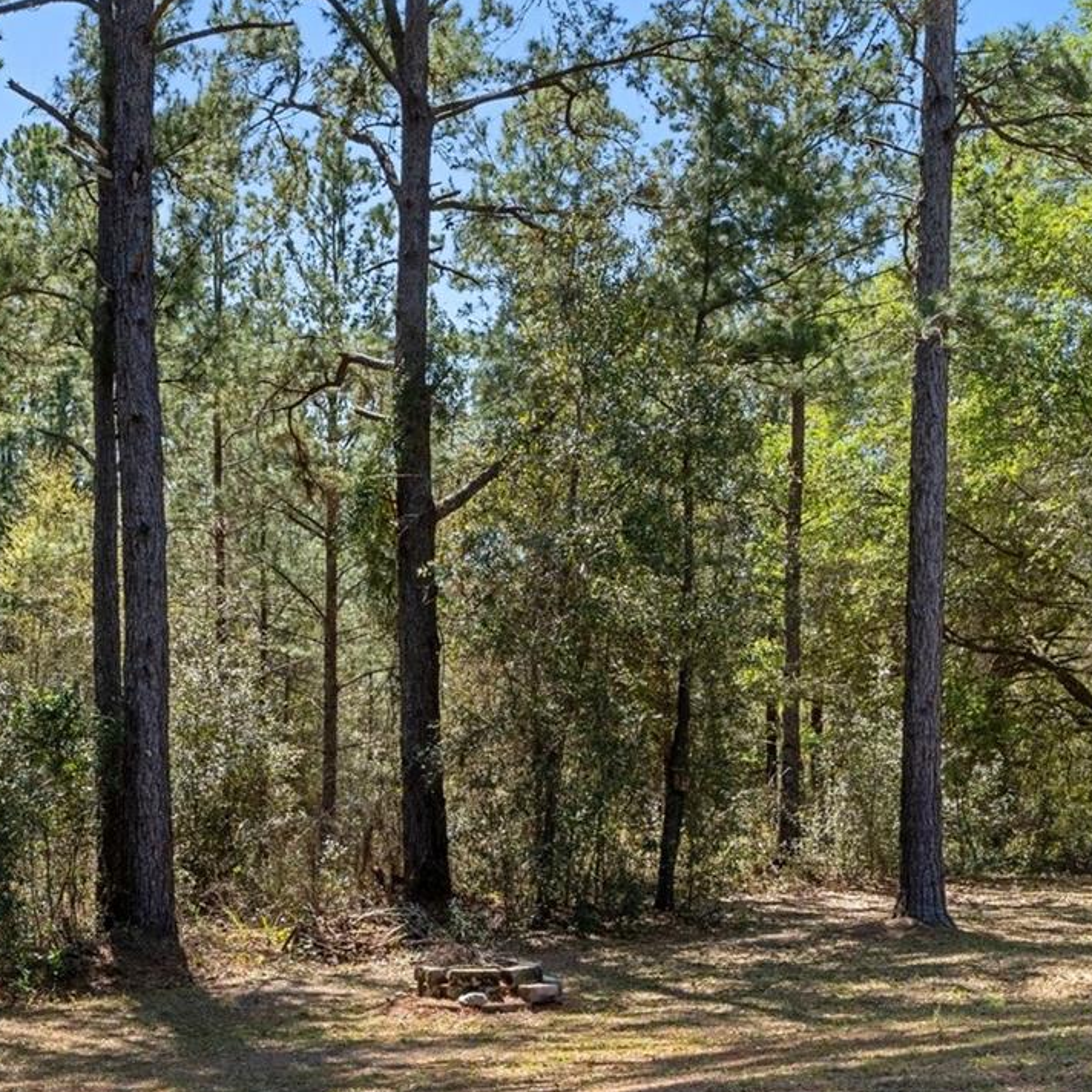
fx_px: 1533
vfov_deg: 38.5
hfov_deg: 38.2
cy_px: 776
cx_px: 273
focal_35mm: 43
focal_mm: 15
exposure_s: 1/250
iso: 320
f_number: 9.5
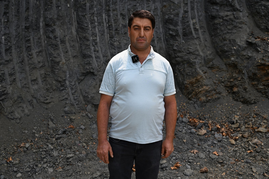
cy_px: 90
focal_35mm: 37
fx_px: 276
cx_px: 134
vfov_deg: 35.9
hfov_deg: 51.9
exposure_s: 1/320
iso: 160
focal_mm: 37
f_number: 5
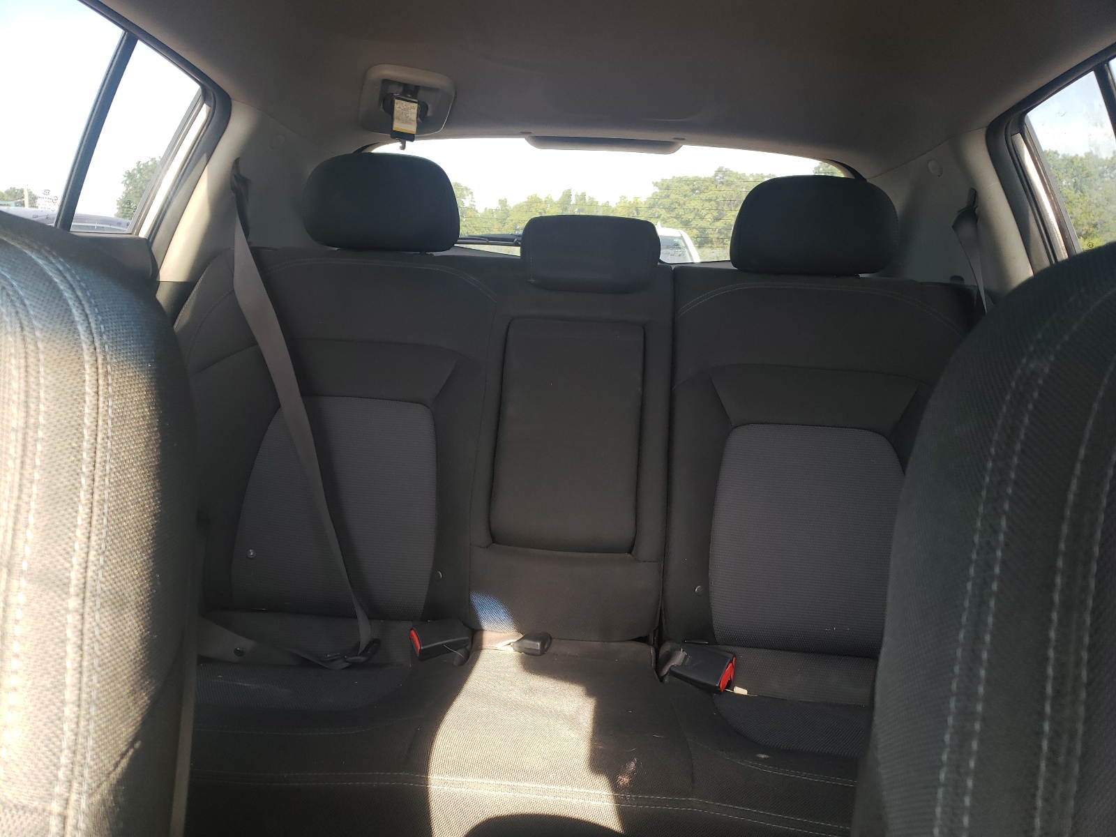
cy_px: 418
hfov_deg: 67.3
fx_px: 838
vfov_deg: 53.1
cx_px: 558
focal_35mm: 26
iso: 63
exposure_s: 1/120
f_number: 1.5
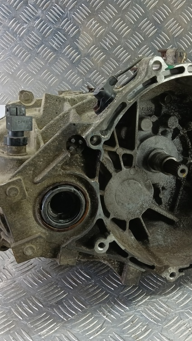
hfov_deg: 34.4
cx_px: 123
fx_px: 308
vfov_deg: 58.0
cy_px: 168
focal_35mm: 34
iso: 172
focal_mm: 4.11
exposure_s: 1/33.3
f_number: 1.6
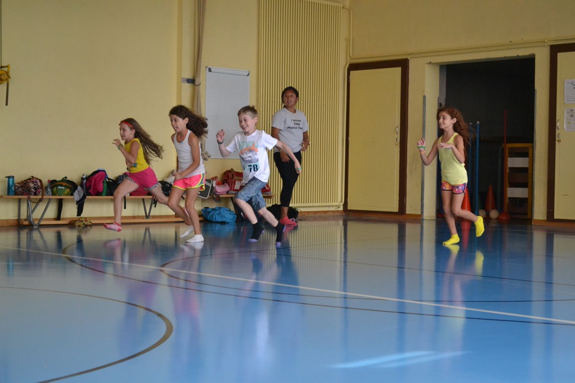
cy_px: 192
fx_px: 1006
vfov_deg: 21.6
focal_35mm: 63
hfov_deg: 31.9
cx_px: 288
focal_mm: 42
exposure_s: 1/500
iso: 3200
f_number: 5.3
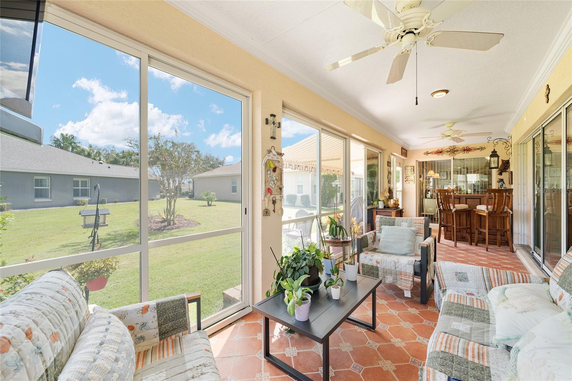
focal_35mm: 14
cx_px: 286
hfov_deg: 104.3
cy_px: 190
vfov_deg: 81.2
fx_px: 222
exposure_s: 1/10
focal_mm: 14
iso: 320
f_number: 8
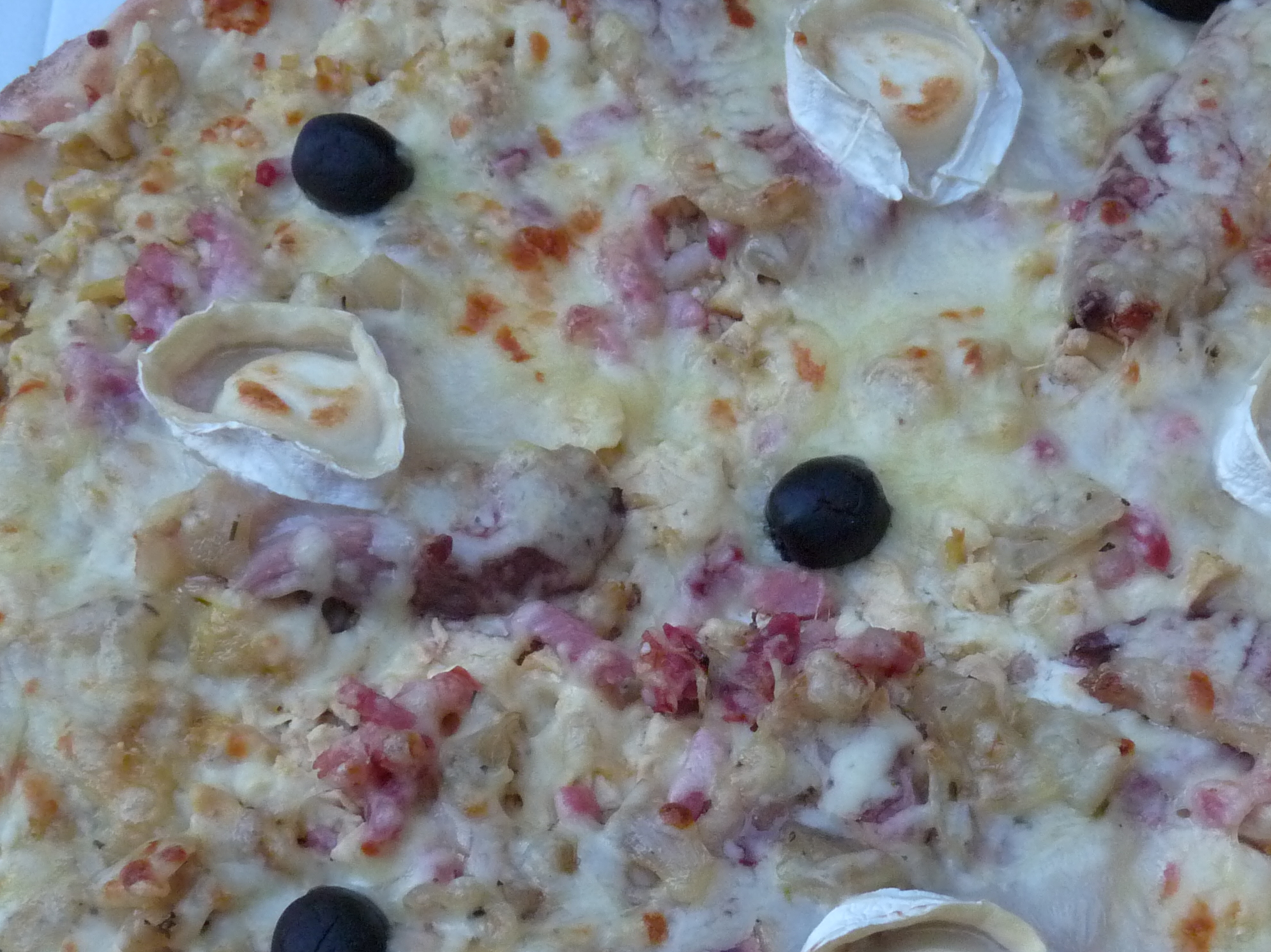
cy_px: 690
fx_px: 2019
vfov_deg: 26.3
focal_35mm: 55
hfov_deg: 34.8
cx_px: 752
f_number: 3
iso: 400
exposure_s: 1/25
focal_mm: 5.3
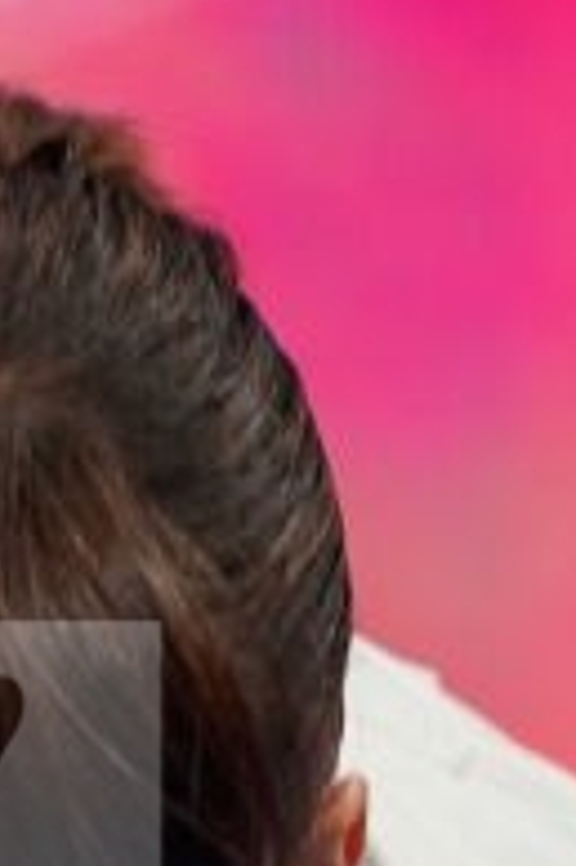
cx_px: -255
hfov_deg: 0.6
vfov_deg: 0.8
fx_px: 59454
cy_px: 2607
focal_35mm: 2473
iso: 1600
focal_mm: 400
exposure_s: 1/500
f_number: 2.8
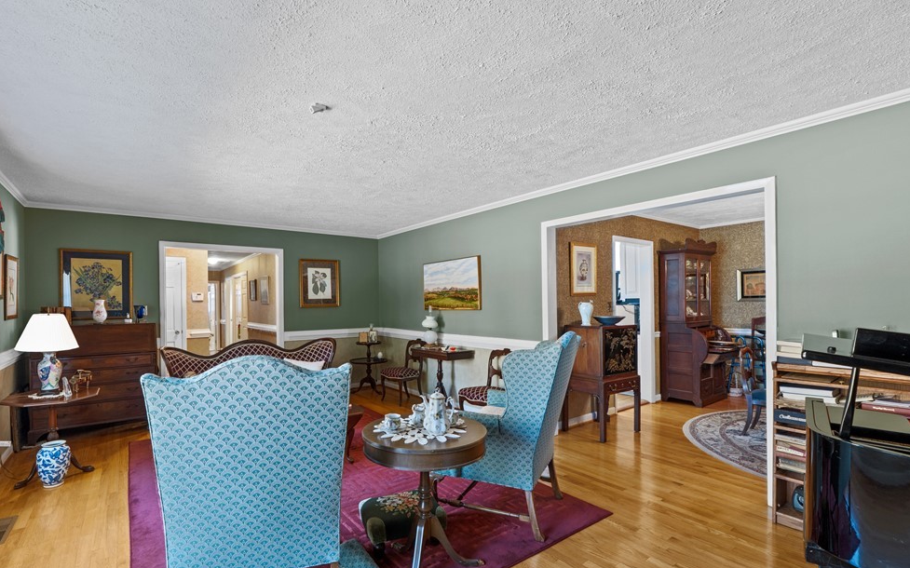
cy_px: 304
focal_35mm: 17
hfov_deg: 94.1
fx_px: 421
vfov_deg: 67.9
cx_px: 415
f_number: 8
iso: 200
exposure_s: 1.6
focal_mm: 10
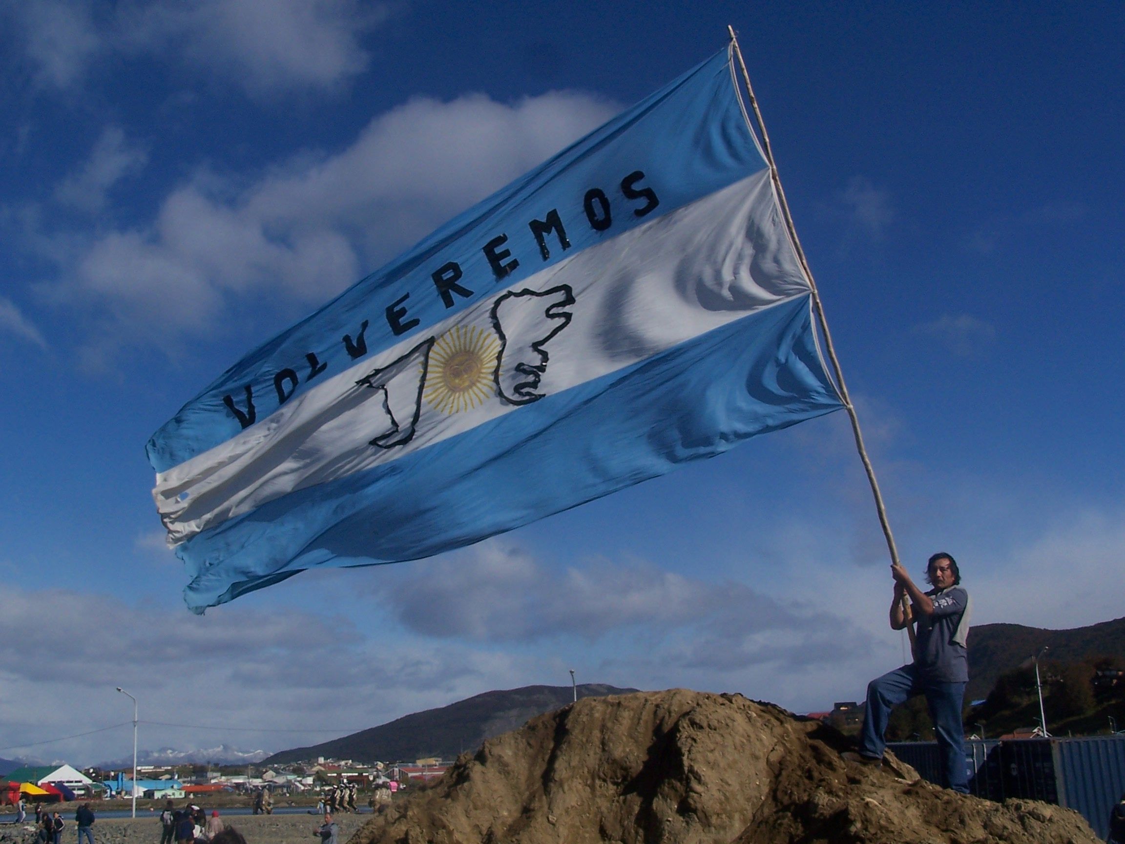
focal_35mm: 43
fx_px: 1397
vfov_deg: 33.6
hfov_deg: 43.9
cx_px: 562
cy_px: 422
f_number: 5.6
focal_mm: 7.1
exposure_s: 1/750
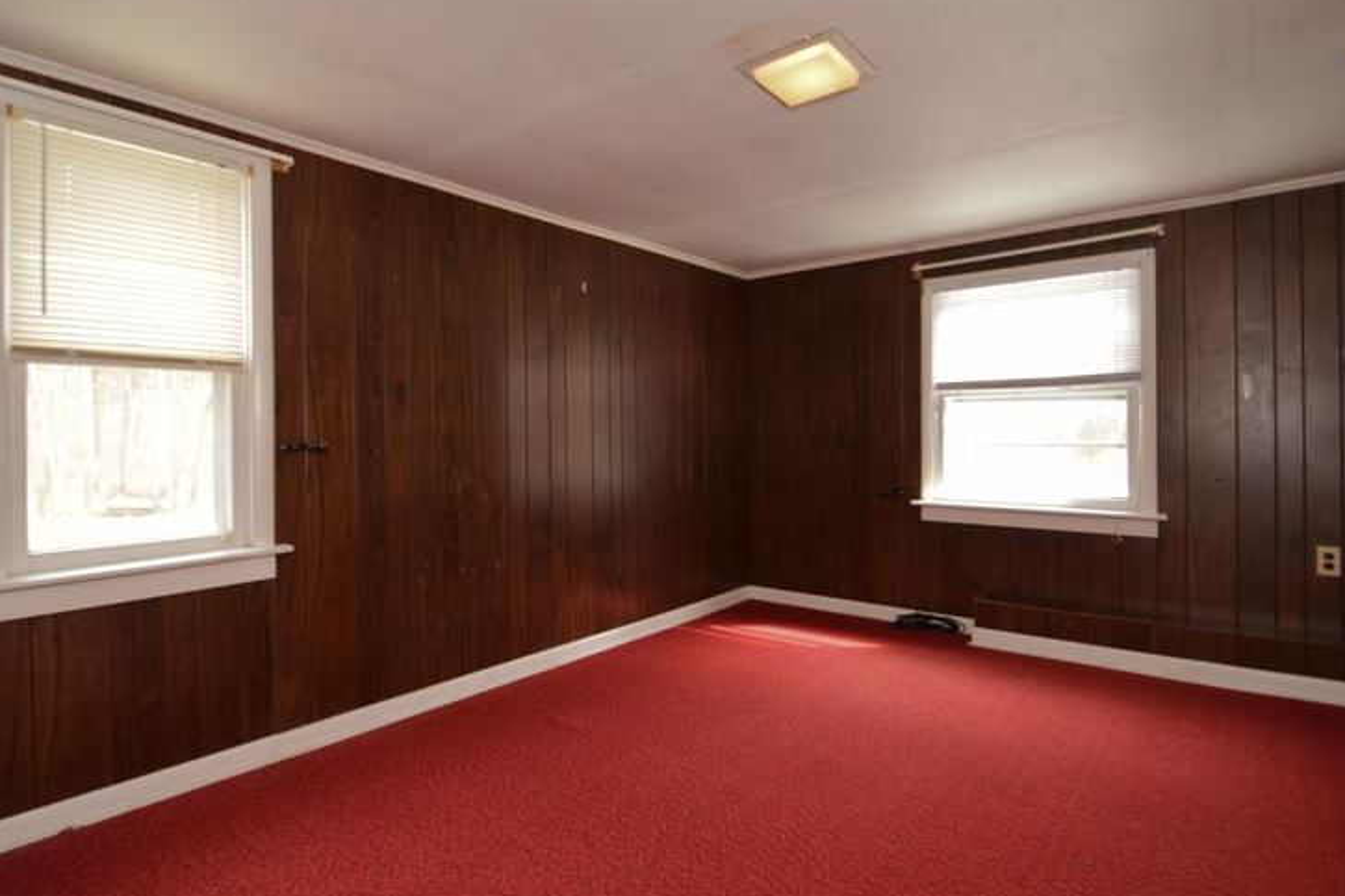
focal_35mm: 18
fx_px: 672
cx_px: 686
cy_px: 408
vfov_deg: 67.2
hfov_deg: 90.0
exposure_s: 1/30
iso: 125
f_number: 3.5
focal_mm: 10
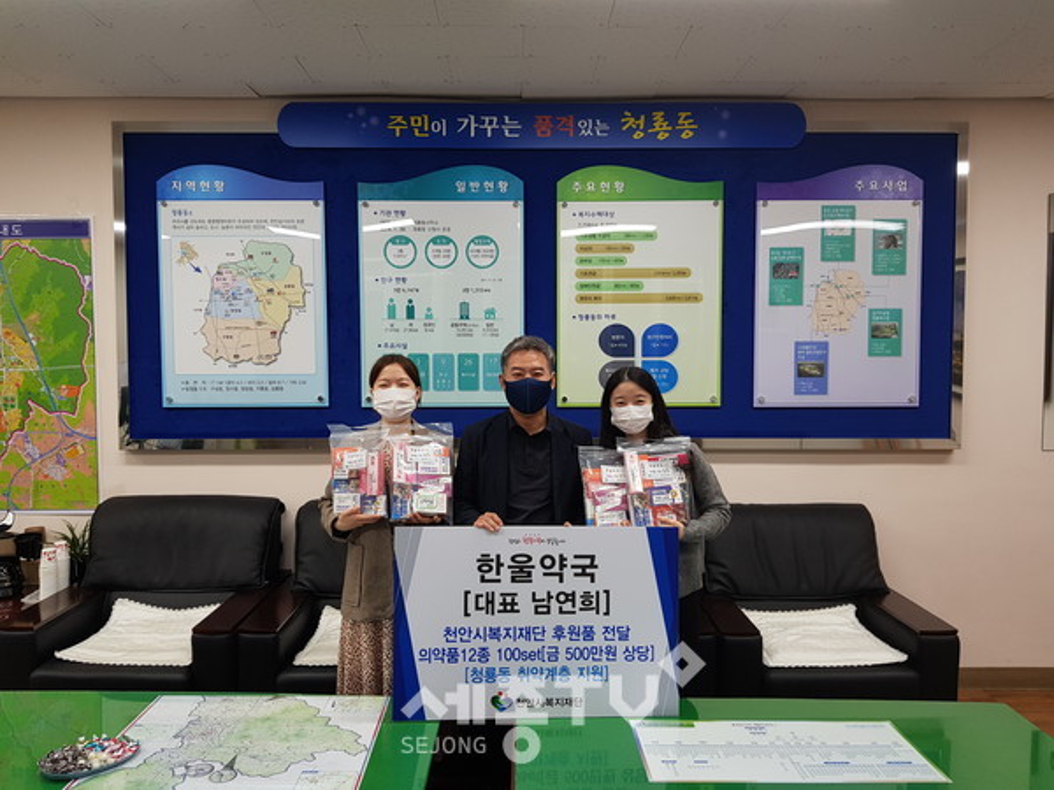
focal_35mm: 26
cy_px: 395
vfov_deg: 53.1
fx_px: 792
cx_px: 527
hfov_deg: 67.3
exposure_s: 1/60
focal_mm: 4.3
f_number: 1.7
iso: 80
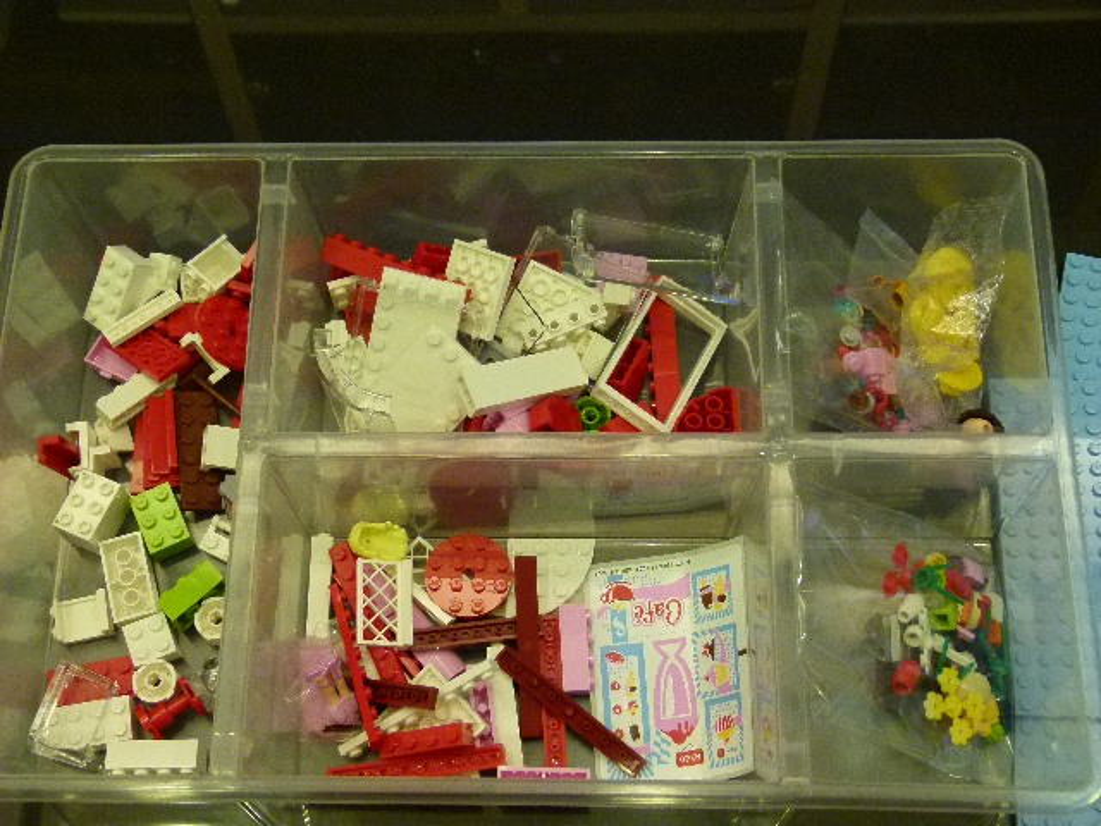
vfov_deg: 28.6
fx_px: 1622
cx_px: 550
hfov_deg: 37.5
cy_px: 413
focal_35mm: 51
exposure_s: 1/50
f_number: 3.2
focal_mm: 9.2
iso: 400
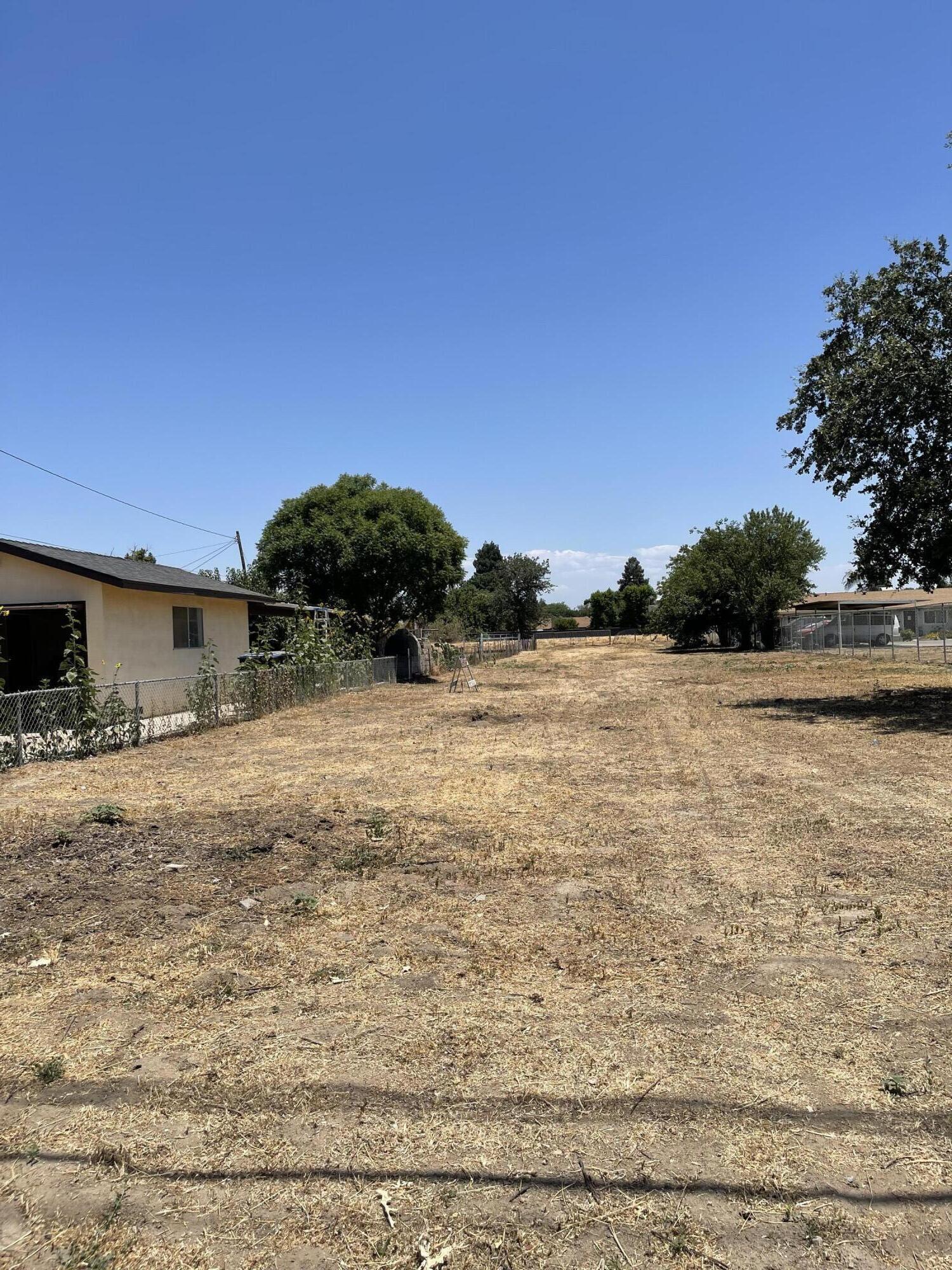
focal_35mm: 25
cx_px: 476
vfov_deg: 69.4
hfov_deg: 54.9
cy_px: 635
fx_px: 917
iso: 32
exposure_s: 1/4902
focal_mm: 5.1
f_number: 1.6
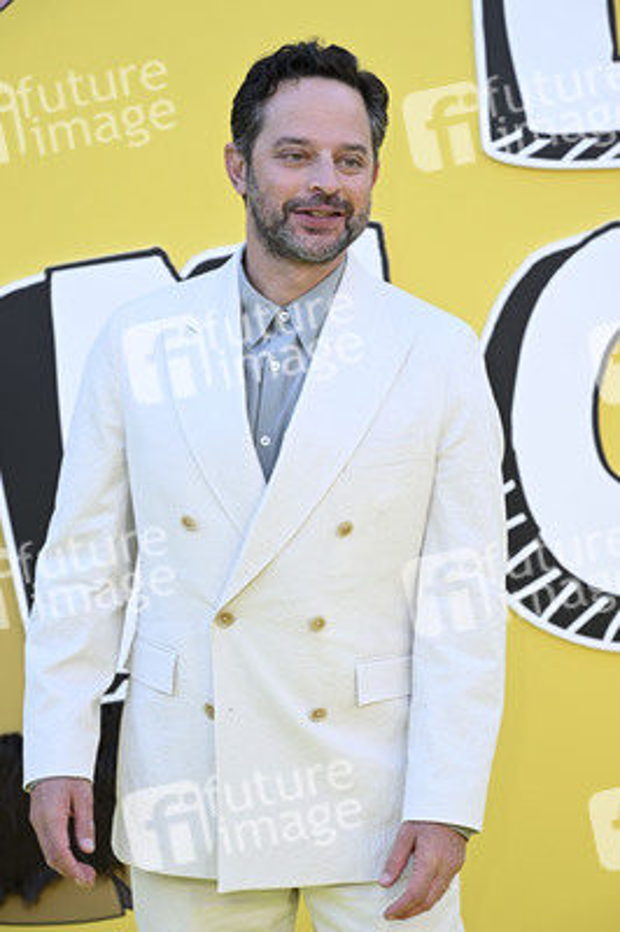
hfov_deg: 14.2
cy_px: 466
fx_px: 2484
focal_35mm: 96
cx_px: 310
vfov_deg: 21.3
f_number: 7.1
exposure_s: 1/200
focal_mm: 96
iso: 640
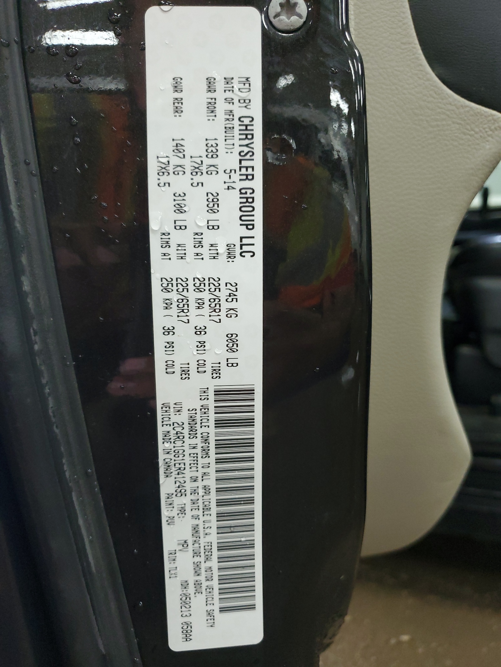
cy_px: 334
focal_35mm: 26
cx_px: 250
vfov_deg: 67.3
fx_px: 502
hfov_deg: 53.1
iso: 189
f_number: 1.5
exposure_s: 1/60.2
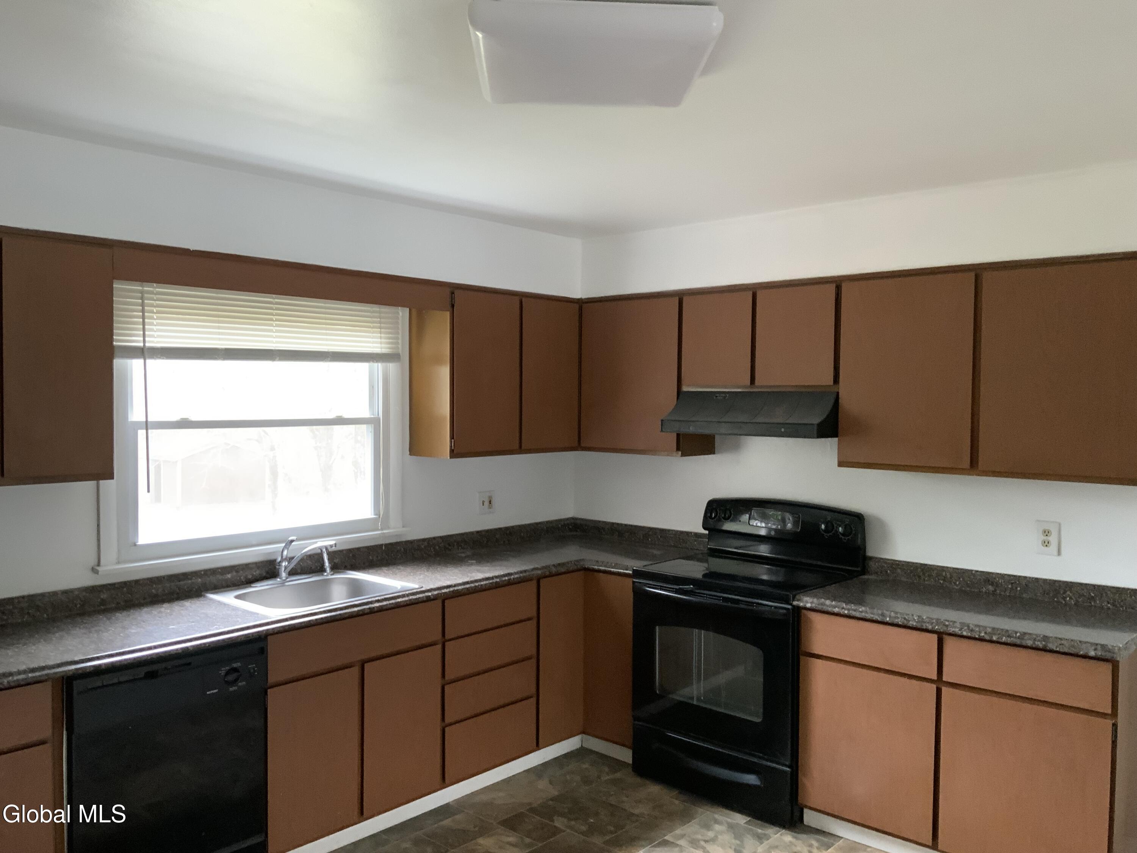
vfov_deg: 48.2
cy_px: 426
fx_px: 953
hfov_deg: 61.7
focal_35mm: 29
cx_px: 568
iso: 200
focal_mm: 3
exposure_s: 1/40
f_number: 1.8
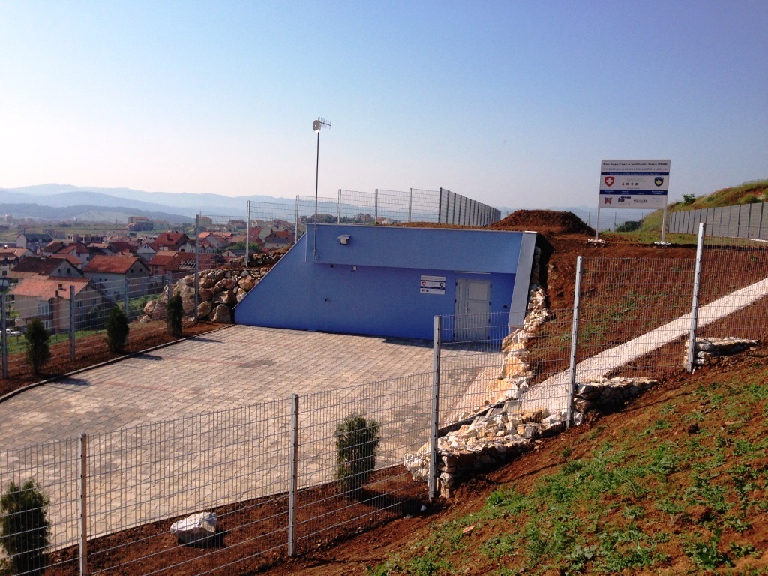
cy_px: 288
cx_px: 384
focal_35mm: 33
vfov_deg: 42.9
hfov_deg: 55.4
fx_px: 732
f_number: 2.4
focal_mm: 4.12
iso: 50
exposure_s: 1/2710
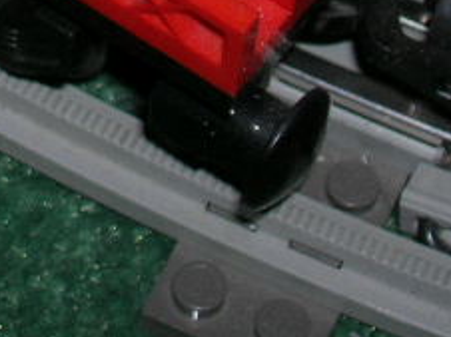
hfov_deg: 7.5
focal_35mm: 263
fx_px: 3423
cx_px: -120
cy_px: -395
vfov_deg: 5.5
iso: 50
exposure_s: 1/60.1
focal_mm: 9.7
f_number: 3.5
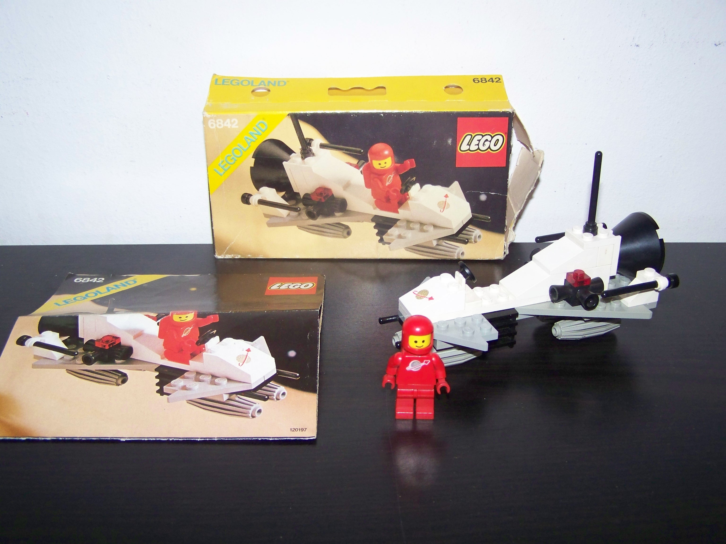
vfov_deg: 37.7
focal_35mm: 38
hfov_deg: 49.0
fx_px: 797
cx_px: 363
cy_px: 272
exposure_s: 1/30
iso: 200
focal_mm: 6.3
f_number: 2.8
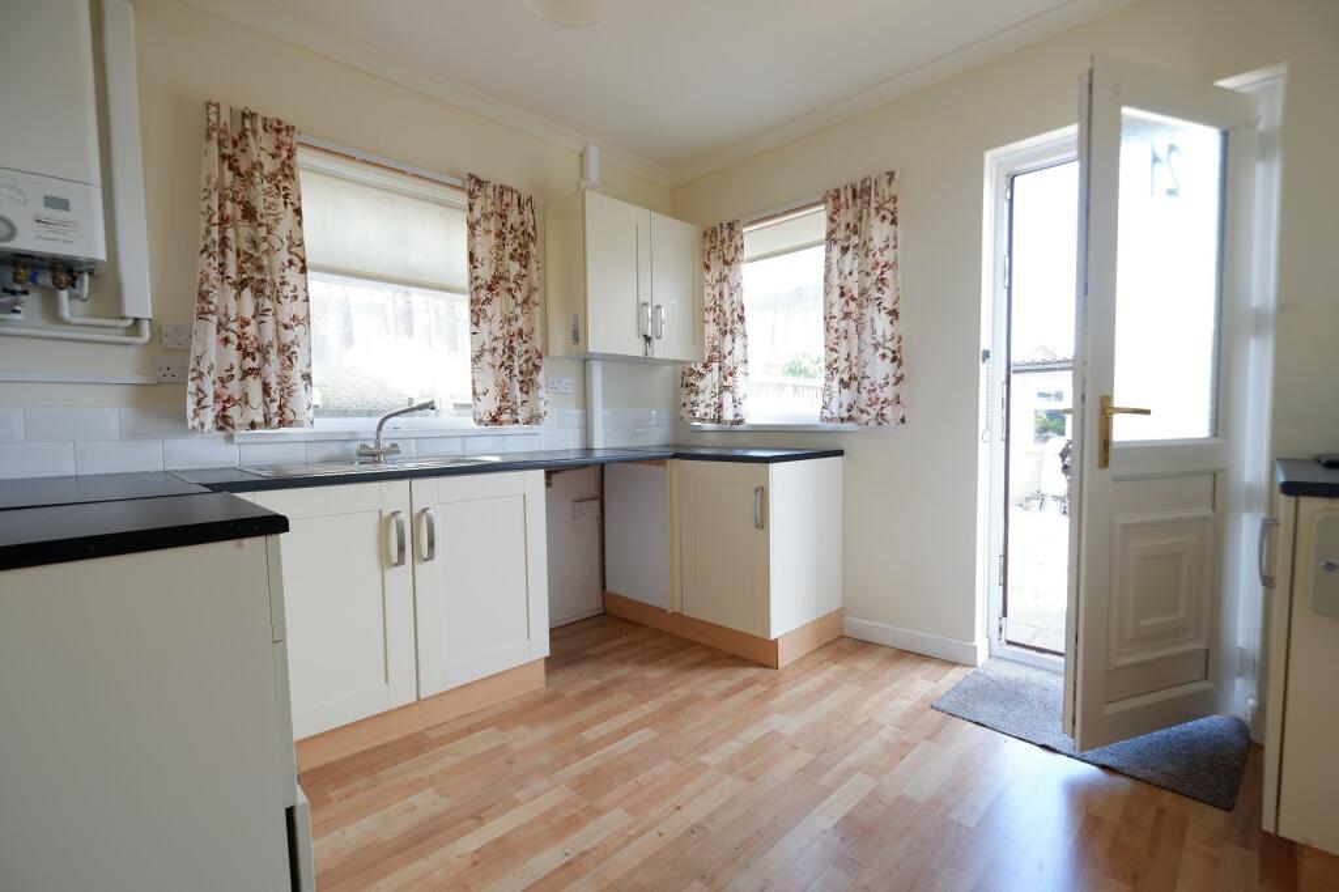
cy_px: 446
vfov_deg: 77.3
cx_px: 670
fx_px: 558
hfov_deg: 100.4
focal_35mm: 15
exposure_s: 1/45
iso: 200
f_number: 4
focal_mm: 10
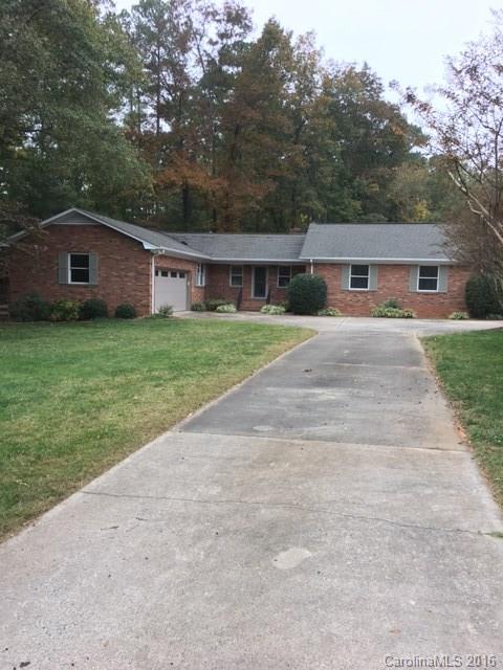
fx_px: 562
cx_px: 252
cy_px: 335
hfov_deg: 48.2
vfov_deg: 61.7
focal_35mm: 29
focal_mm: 4.15
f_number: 2.2
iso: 25
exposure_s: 1/120
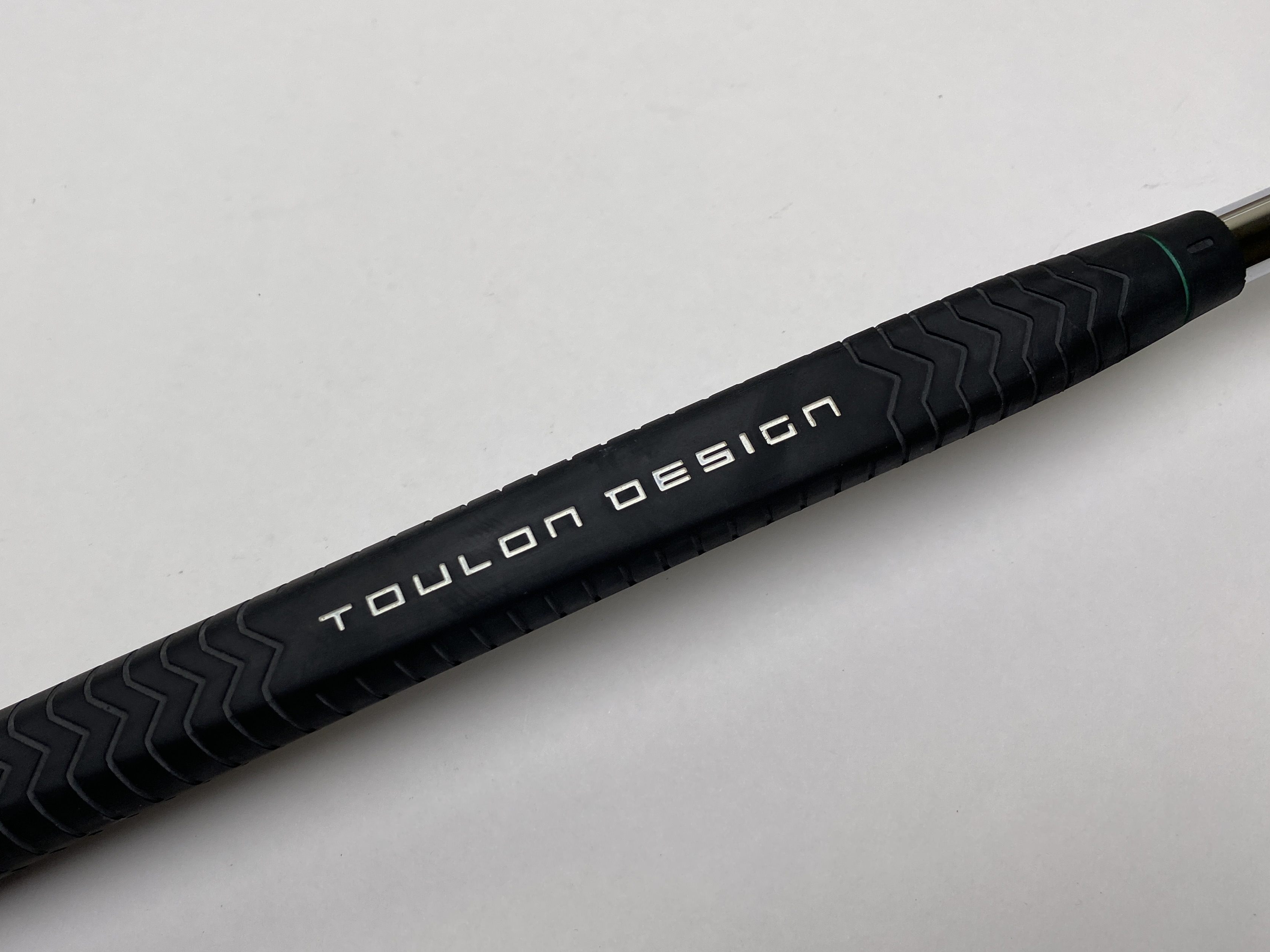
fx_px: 1137
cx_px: 533
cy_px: 495
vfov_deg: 45.4
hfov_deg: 58.1
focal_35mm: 31
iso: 32
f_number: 1.8
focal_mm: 4.25
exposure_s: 1/502
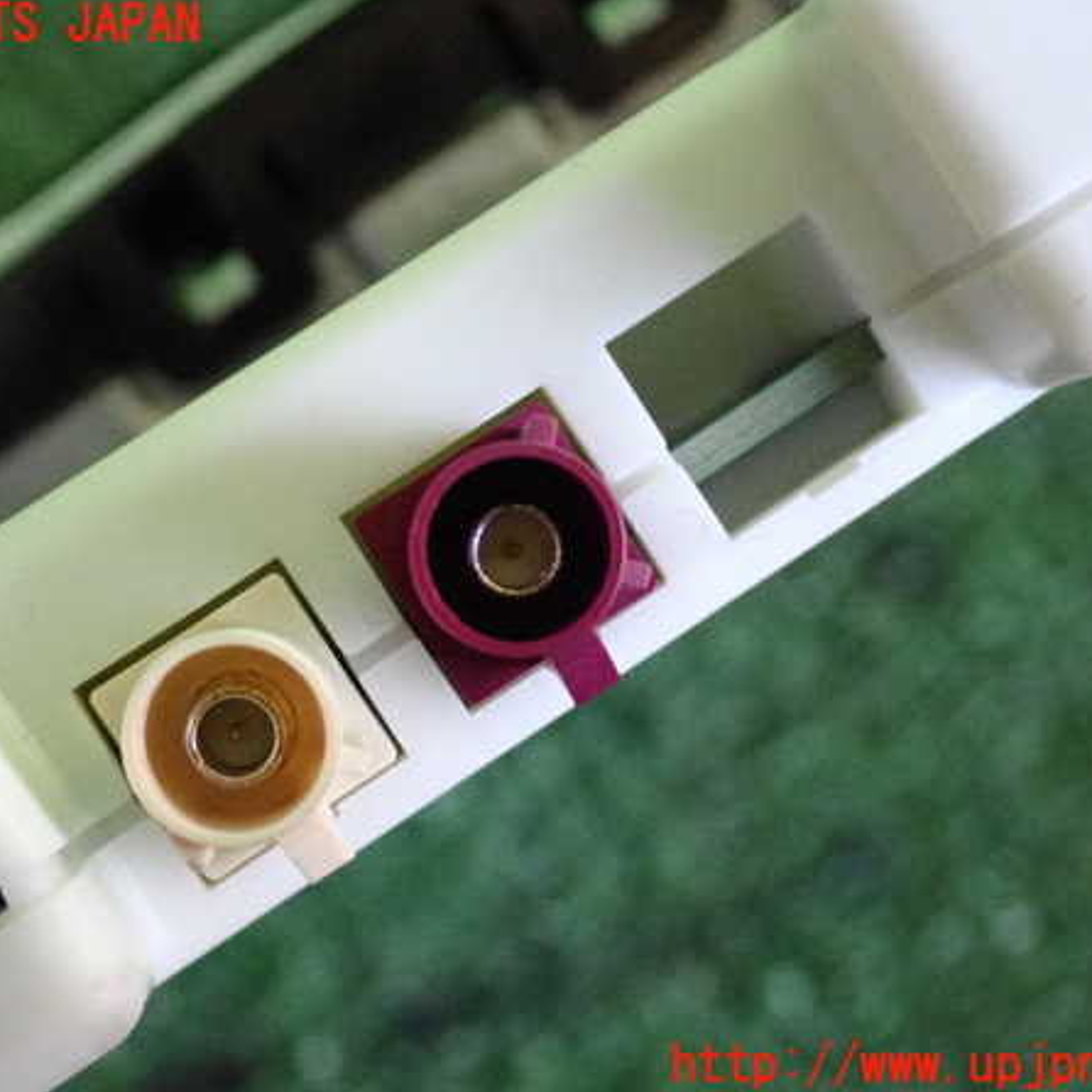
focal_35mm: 69
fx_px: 2463
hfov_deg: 25.0
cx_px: 490
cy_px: 546
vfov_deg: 25.0
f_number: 3.5
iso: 2000
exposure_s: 1/125
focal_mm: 10.35
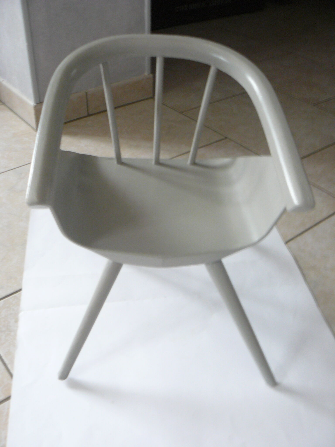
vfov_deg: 51.4
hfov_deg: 39.7
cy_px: 224
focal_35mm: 36
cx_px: 168
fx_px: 465
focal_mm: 6
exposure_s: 1/3.2
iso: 200
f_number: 2.8
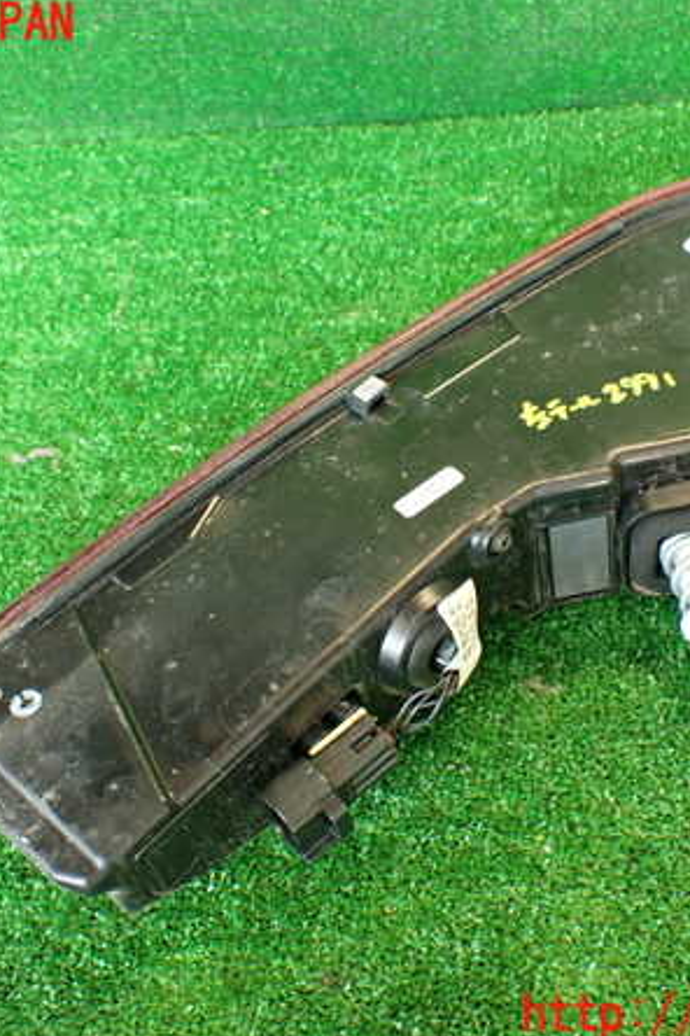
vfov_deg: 43.6
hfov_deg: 29.9
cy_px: 520
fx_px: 1294
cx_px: 350
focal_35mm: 45
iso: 320
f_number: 2.4
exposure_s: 1/30
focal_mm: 5.79
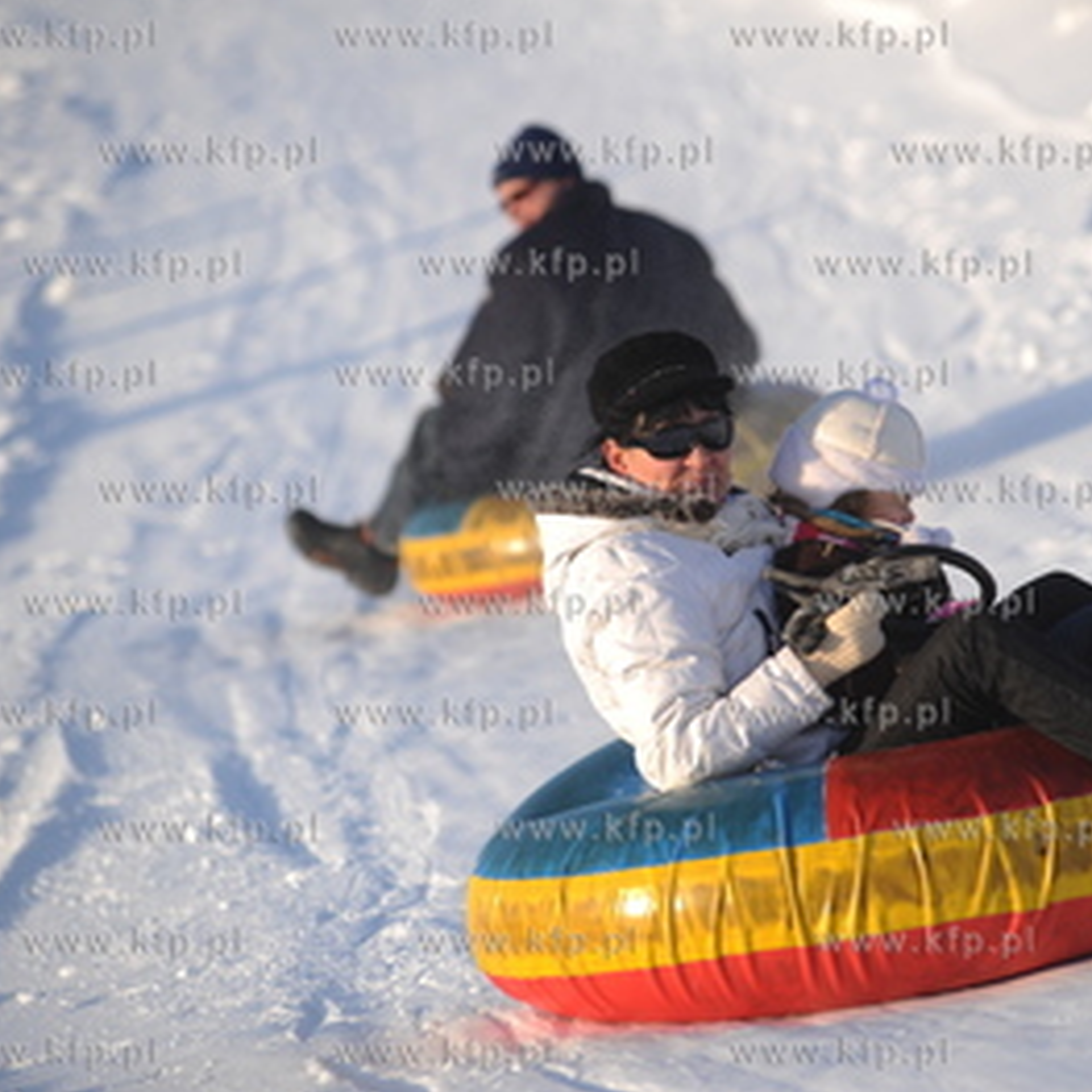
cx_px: 752
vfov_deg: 6.8
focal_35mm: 258
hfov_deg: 6.8
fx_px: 9208
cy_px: 544
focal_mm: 200
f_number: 5
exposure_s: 1/640
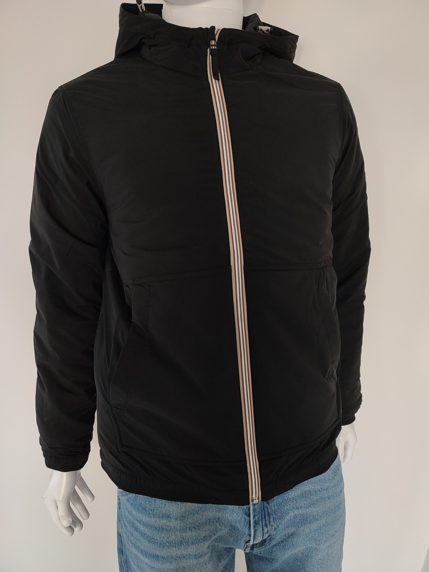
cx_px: 214
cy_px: 286
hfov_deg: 54.9
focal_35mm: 25
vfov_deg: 69.4
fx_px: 413
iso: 572
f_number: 1.9
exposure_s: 1/33
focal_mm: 6.04
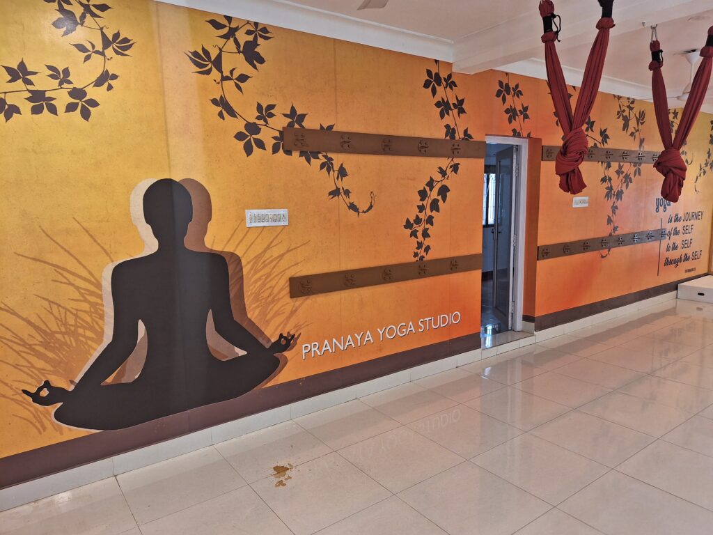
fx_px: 474
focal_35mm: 23
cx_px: 356
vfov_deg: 58.9
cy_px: 268
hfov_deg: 73.9
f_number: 1.8
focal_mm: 5.54
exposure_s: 1/50
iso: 160
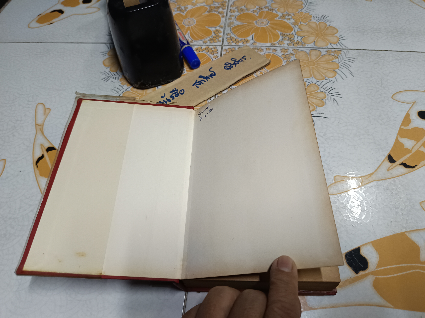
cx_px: 212
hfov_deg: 71.6
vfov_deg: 56.8
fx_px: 295
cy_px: 159
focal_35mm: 24
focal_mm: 5.31
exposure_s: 1/33.3
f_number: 1.7
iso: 922
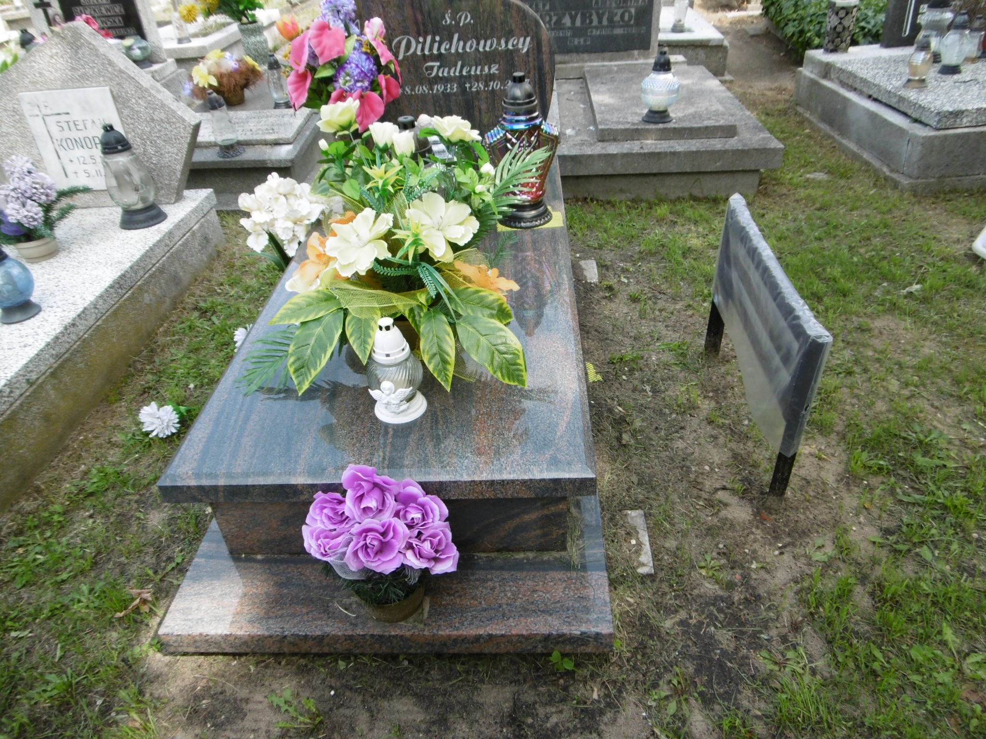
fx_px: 684
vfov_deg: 56.8
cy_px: 370
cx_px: 493
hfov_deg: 71.6
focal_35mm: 24
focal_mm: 4.3
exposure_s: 1/320
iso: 100
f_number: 3.1
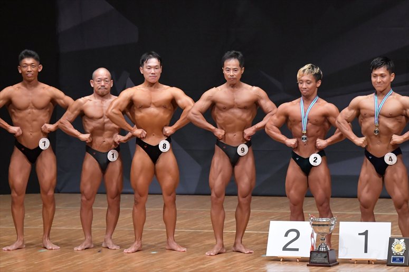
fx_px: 2896
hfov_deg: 8.1
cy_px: 136
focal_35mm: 255
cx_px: 204
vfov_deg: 5.4
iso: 6400
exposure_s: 1/400
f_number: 5.6
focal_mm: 170
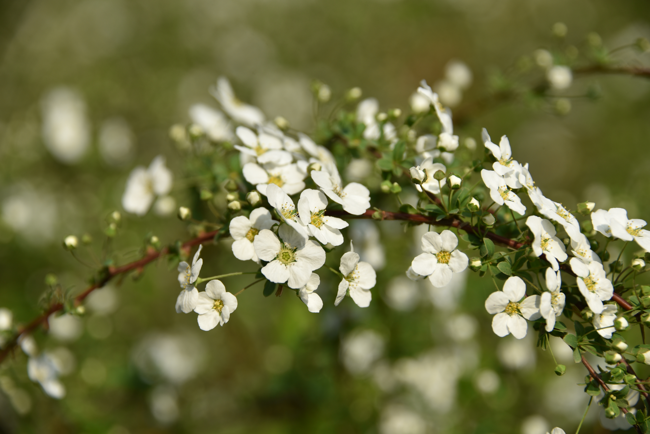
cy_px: 217
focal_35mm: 200
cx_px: 325
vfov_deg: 6.9
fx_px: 3611
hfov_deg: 10.3
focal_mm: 200
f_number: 6.3
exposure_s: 1/1250
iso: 250
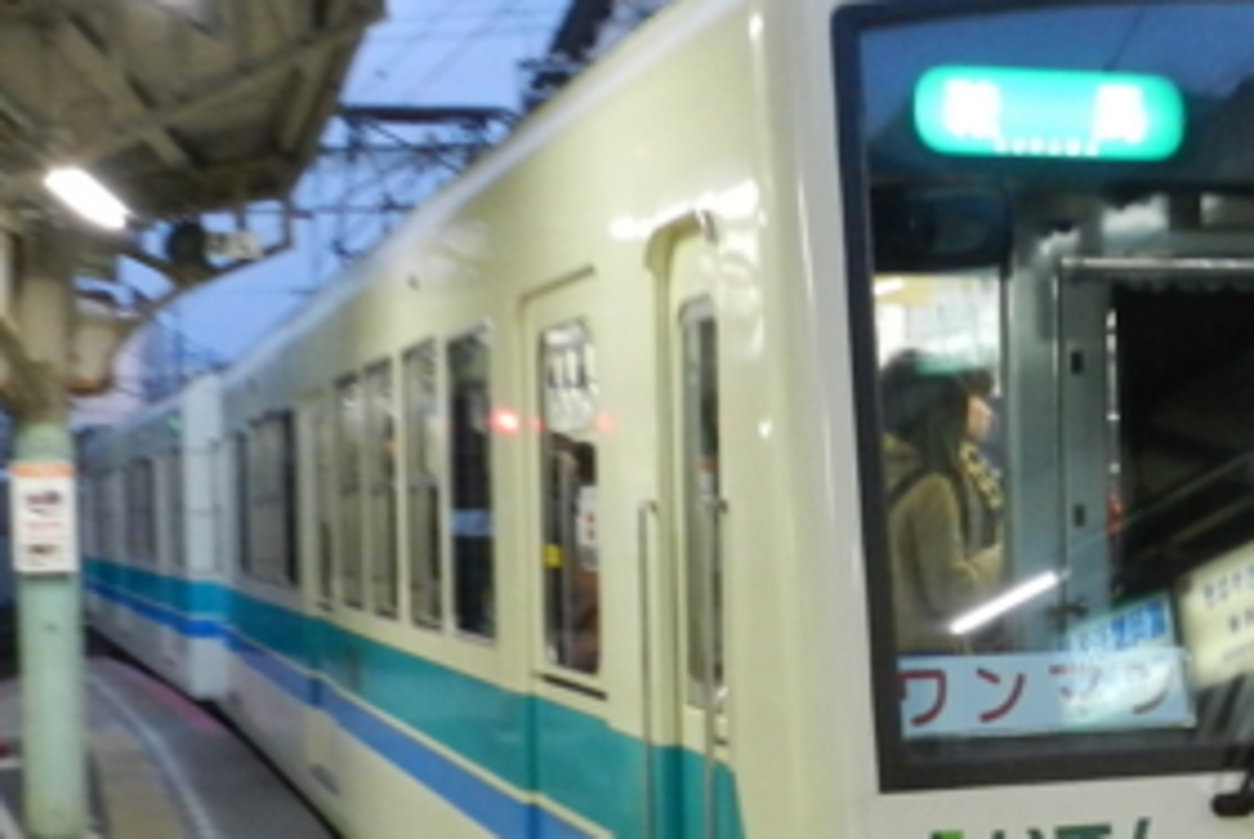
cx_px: 839
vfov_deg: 20.0
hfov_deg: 29.4
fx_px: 2371
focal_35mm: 68
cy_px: 567
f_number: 3.4
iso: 400
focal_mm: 4
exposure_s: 1/20
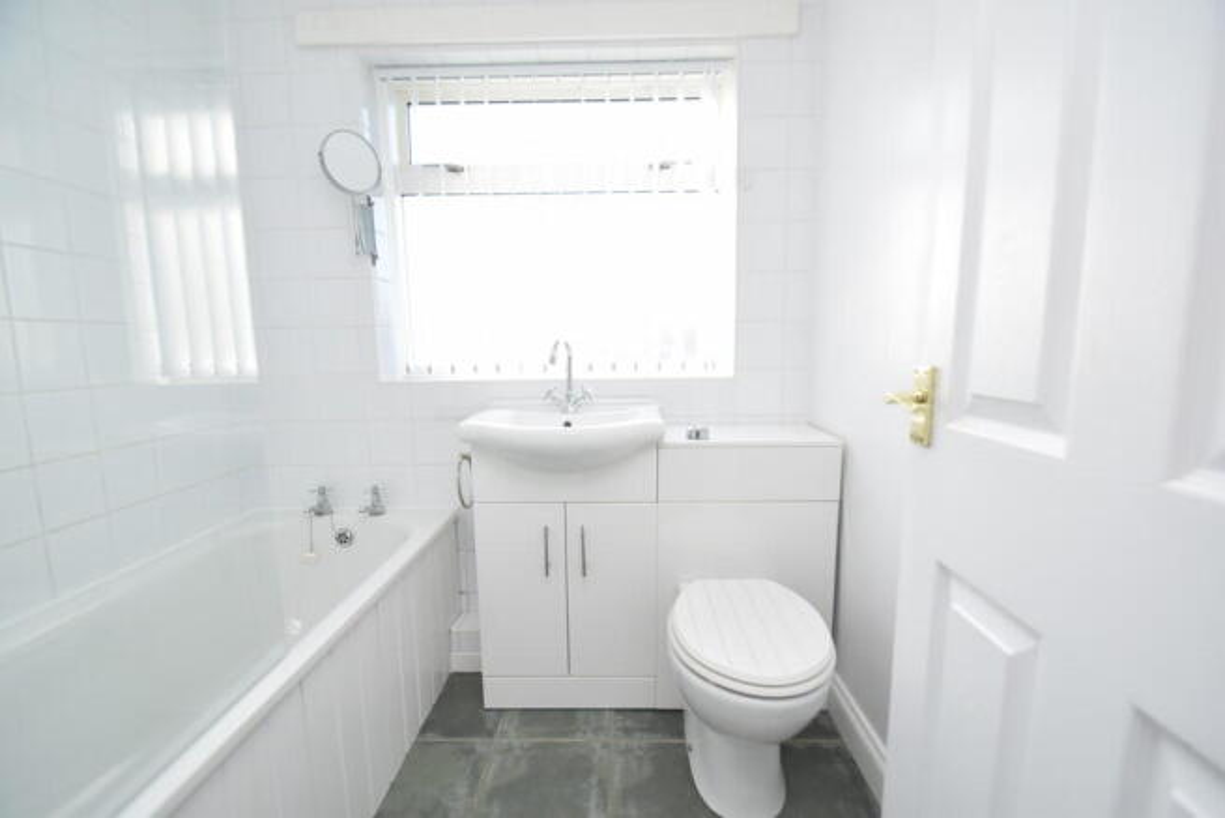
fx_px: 510
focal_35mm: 15
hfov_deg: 100.4
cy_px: 409
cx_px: 612
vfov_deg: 77.4
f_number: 5.6
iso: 220
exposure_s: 1/125
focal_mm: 10
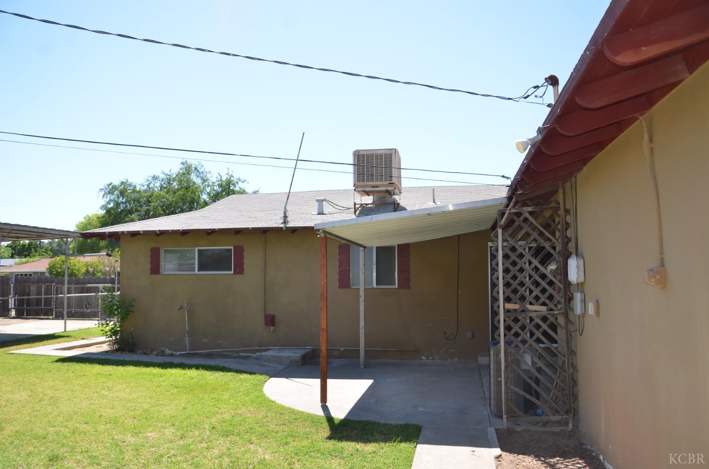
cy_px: 234
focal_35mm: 27
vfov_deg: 47.7
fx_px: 531
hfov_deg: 67.5
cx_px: 354
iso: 100
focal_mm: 18
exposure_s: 1/250
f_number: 6.3
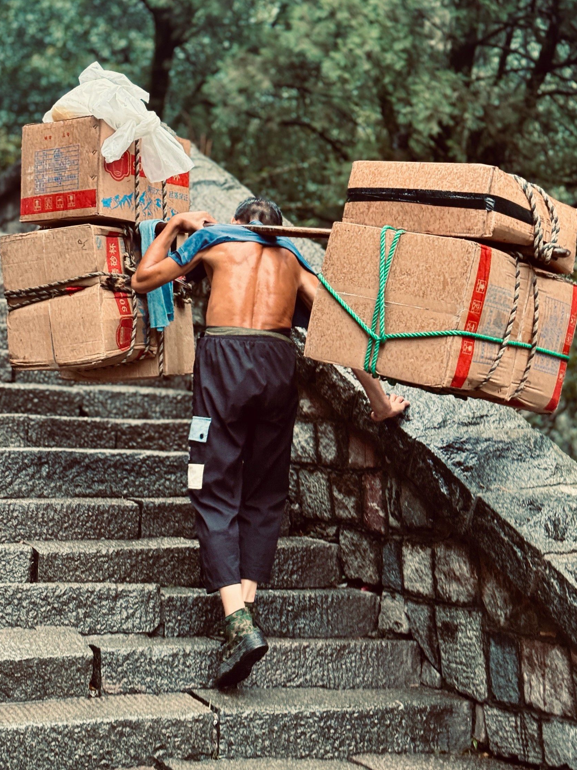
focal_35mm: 59
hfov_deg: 24.8
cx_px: 282
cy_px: 327
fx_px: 1311
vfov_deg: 32.6
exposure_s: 1/60
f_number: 1.78
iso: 200
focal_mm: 6.76
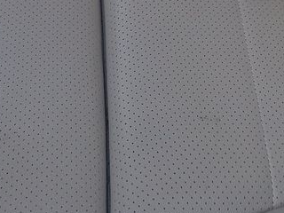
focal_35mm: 120
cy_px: -280
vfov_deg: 10.7
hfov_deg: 16.2
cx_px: 257
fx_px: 985
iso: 50
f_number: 1.8
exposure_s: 1/121
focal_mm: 6.7
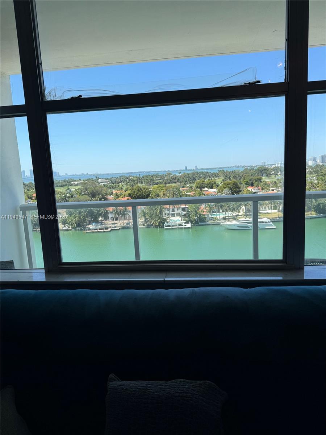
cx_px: 163
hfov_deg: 56.8
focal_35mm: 24
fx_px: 301
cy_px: 218
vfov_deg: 71.6
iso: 80
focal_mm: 6.76
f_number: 1.78
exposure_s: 1/1901
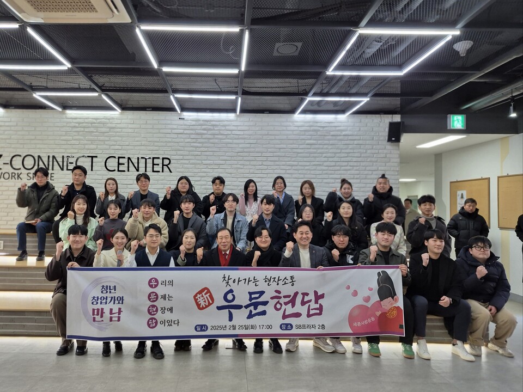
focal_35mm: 23
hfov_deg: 73.9
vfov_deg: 58.9
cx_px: 262
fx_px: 347
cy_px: 196
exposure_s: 1/120
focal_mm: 5.4
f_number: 1.8
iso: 200
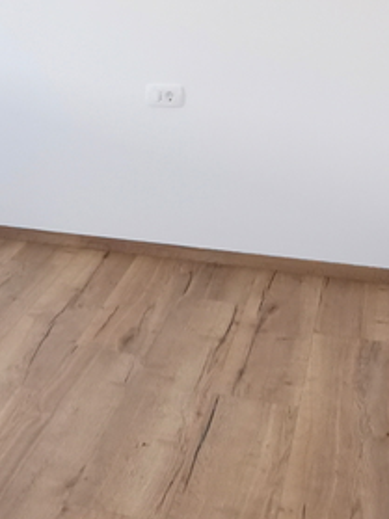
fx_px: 930
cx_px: 13
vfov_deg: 30.2
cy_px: 78
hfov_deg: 22.8
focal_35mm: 62
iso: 160
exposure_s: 1/40
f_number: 2.2
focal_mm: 2.35
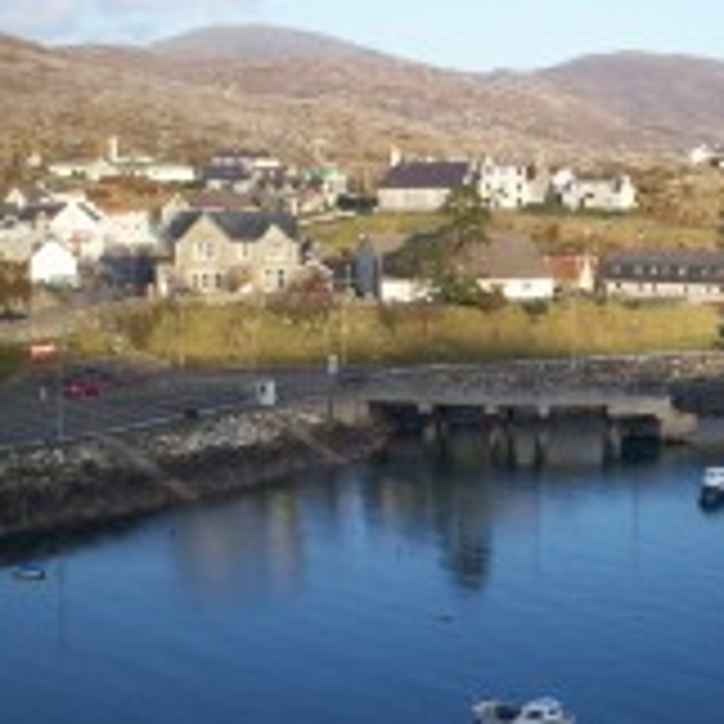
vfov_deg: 21.8
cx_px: 607
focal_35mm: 79
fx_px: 1869
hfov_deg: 21.6
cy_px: 238
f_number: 4.5
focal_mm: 6
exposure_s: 1/280
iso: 100
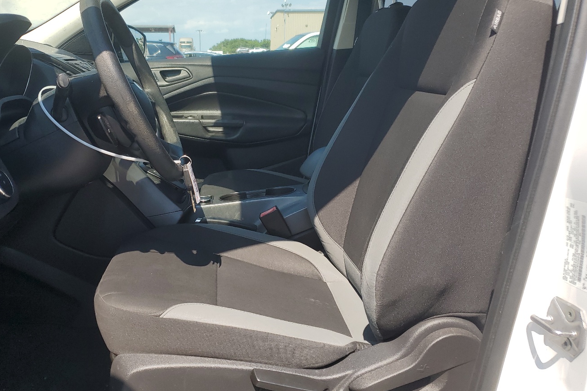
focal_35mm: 33
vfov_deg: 39.9
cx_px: 230
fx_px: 538
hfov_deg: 56.7
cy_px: 171
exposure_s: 1/1667
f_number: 1.5
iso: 50
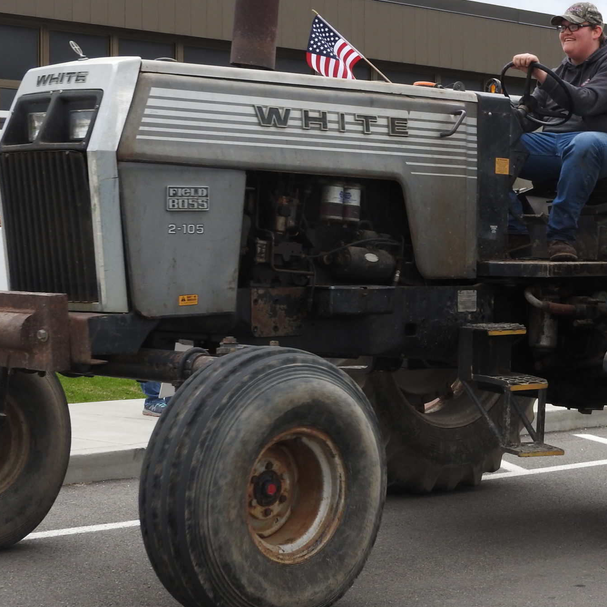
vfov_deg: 18.7
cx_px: 373
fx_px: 1845
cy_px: 250
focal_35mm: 93
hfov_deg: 18.7
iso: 100
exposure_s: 1/200
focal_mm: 9.9
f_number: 4
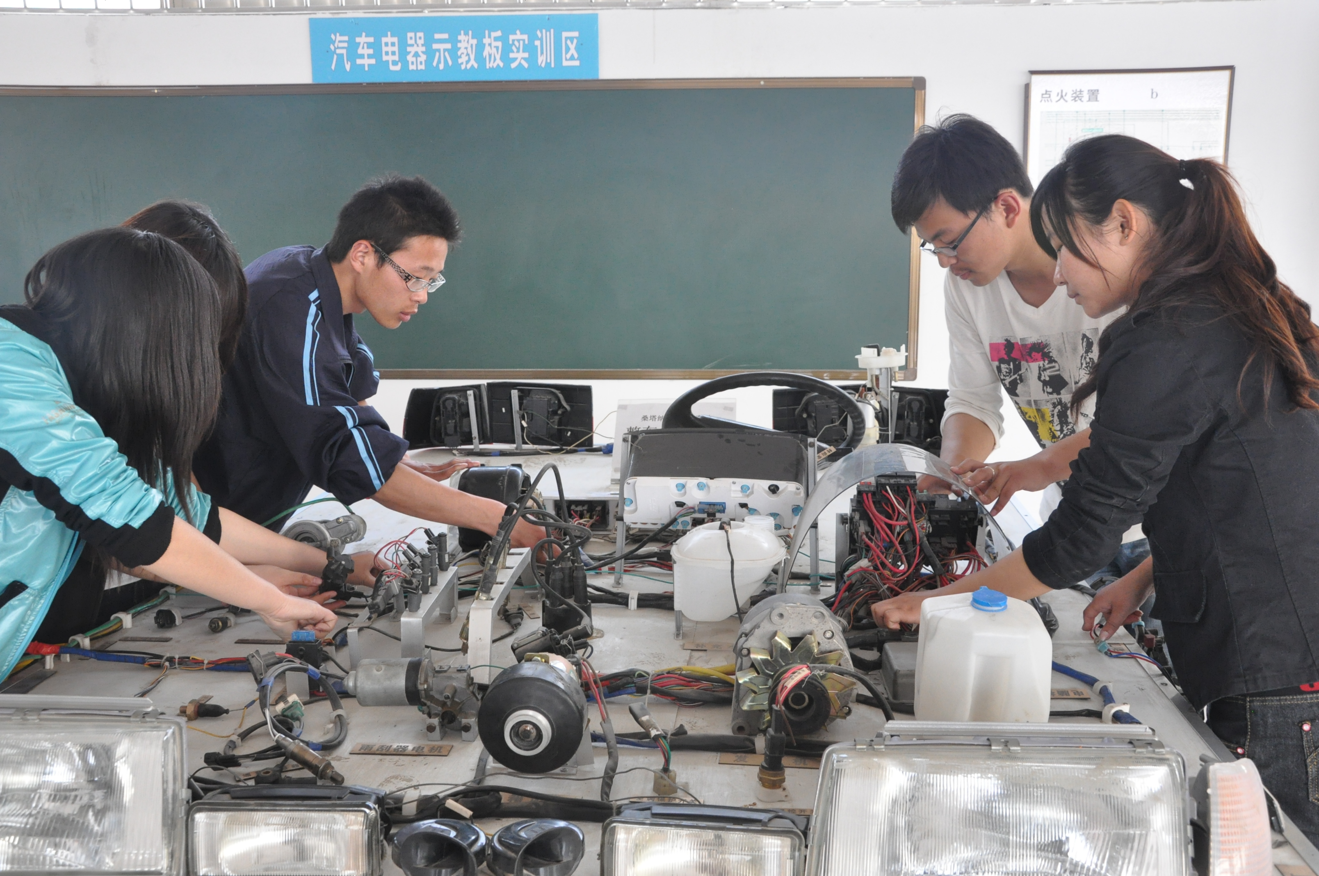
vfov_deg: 39.9
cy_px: 438
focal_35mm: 33
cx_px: 660
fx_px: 1208
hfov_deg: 57.3
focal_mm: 22
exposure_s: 1/50
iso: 1600
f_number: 7.1
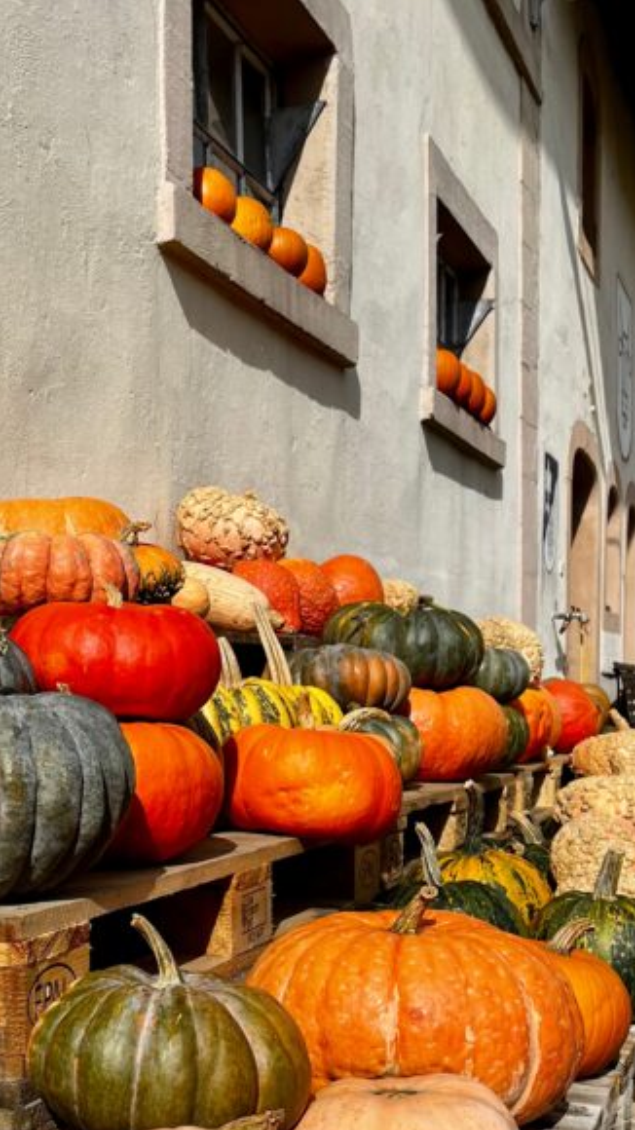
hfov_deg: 23.7
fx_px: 1498
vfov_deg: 40.7
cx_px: 152
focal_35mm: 50
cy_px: 777
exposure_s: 1/5076
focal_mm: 5.1
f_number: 1.6
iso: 50
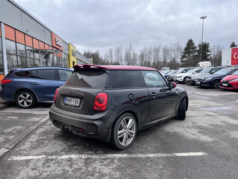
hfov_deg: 67.3
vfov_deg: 53.1
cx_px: 119
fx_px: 179
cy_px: 90
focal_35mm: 26
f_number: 1.6
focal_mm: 5.1
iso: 50
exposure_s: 1/913
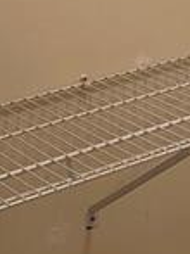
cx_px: 204
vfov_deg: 14.2
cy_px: -26
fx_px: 997
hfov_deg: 10.8
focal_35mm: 136
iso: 200
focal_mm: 4.2
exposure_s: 1/60
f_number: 1.6
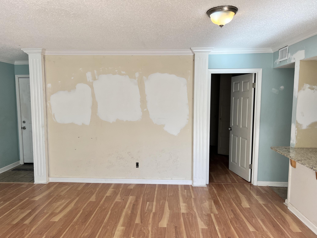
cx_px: 158
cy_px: 119
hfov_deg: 67.3
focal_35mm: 26
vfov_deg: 53.1
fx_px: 238
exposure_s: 1/429
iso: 50
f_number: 1.5
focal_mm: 5.7
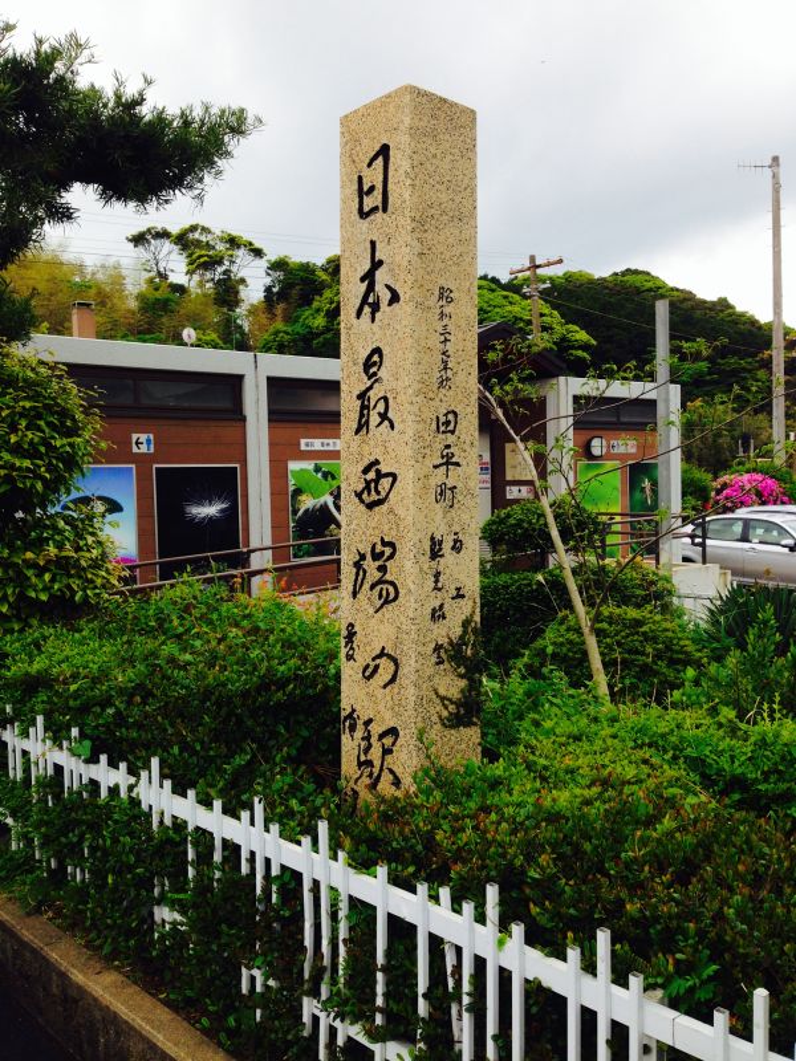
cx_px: 398
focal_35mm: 33
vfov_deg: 55.4
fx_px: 1012
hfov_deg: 42.9
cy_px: 530
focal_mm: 4.12
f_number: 2.4
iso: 50
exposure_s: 1/285
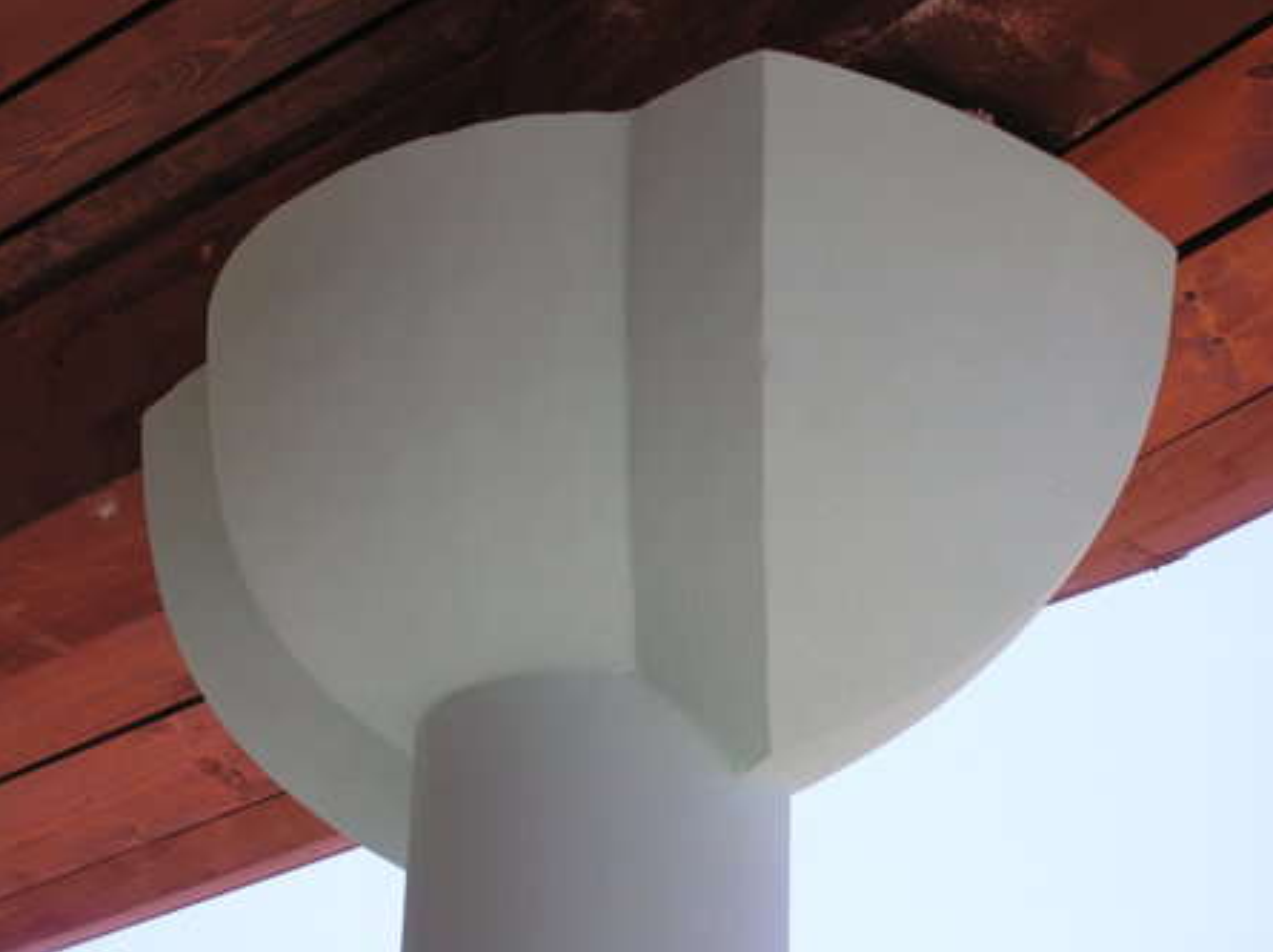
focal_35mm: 86
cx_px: 638
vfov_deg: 17.1
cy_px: 476
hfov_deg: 22.8
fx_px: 3160
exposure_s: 1/92
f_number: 6.2
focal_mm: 21.6
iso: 50
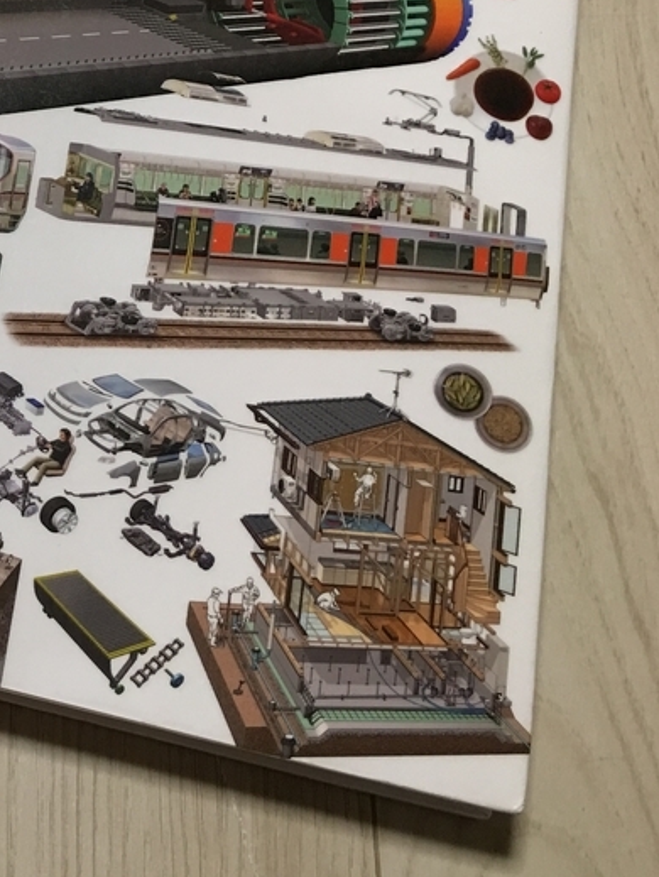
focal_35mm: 67
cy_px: 225
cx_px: -321
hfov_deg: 19.3
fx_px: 1699
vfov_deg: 28.5
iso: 50
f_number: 2.2
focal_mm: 4.15
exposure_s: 1/15
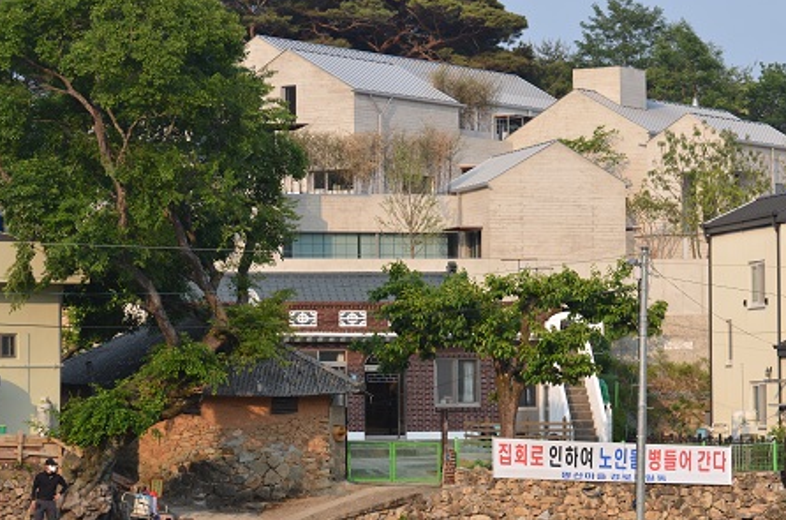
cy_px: 284
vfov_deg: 9.8
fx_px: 3019
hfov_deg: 14.8
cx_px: 458
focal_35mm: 139
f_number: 6.3
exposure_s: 1/250
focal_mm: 75
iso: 100
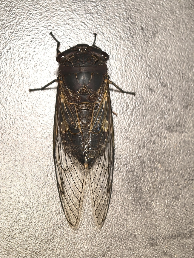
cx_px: 97
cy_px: 129
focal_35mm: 95
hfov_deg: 15.6
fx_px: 710
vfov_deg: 20.6
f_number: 2.1
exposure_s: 1/100
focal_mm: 15
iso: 400
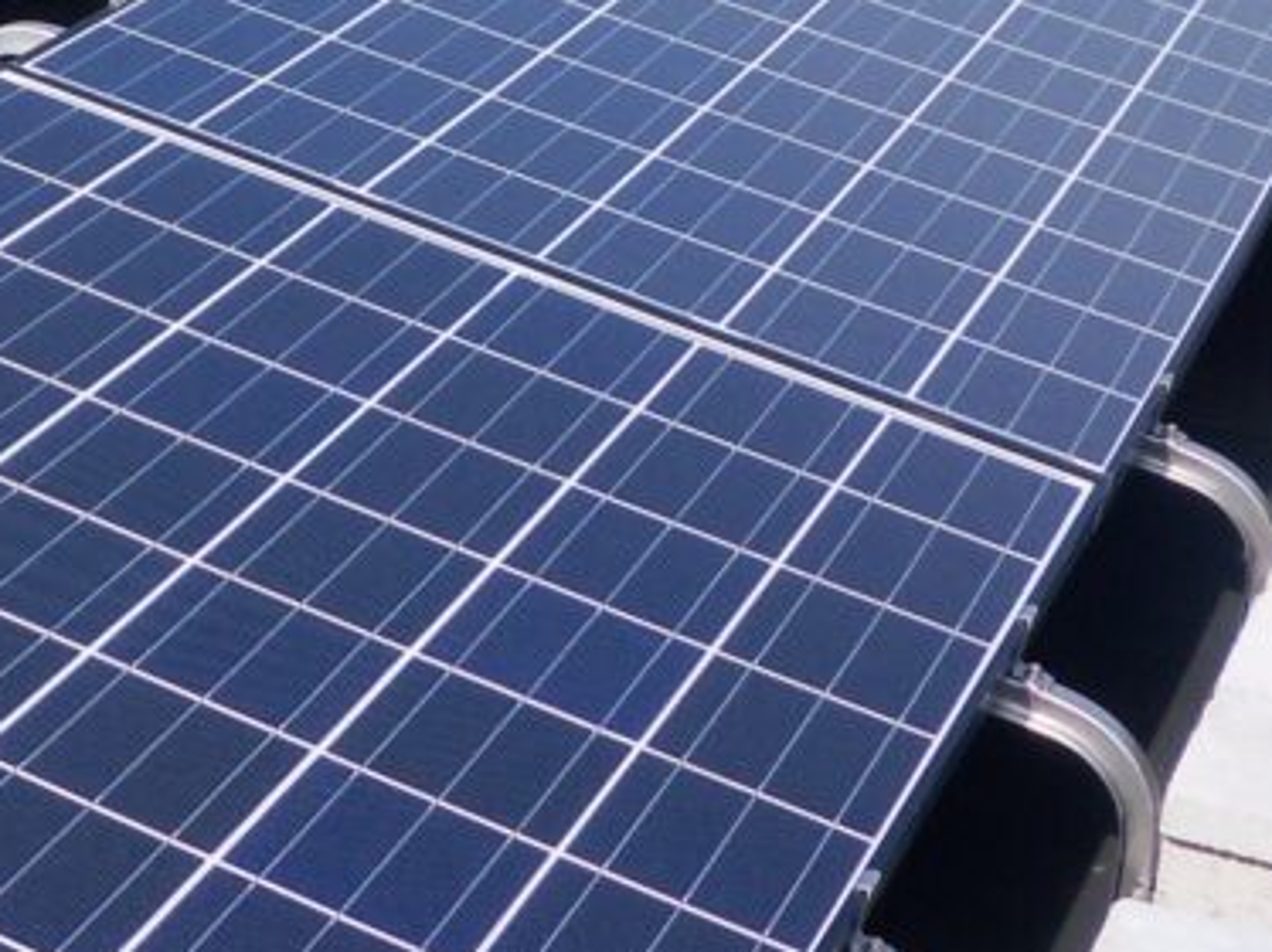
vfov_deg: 14.1
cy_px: 209
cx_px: -255
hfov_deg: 18.0
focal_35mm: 104
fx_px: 3819
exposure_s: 1/500
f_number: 3.5
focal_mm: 6.3
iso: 100
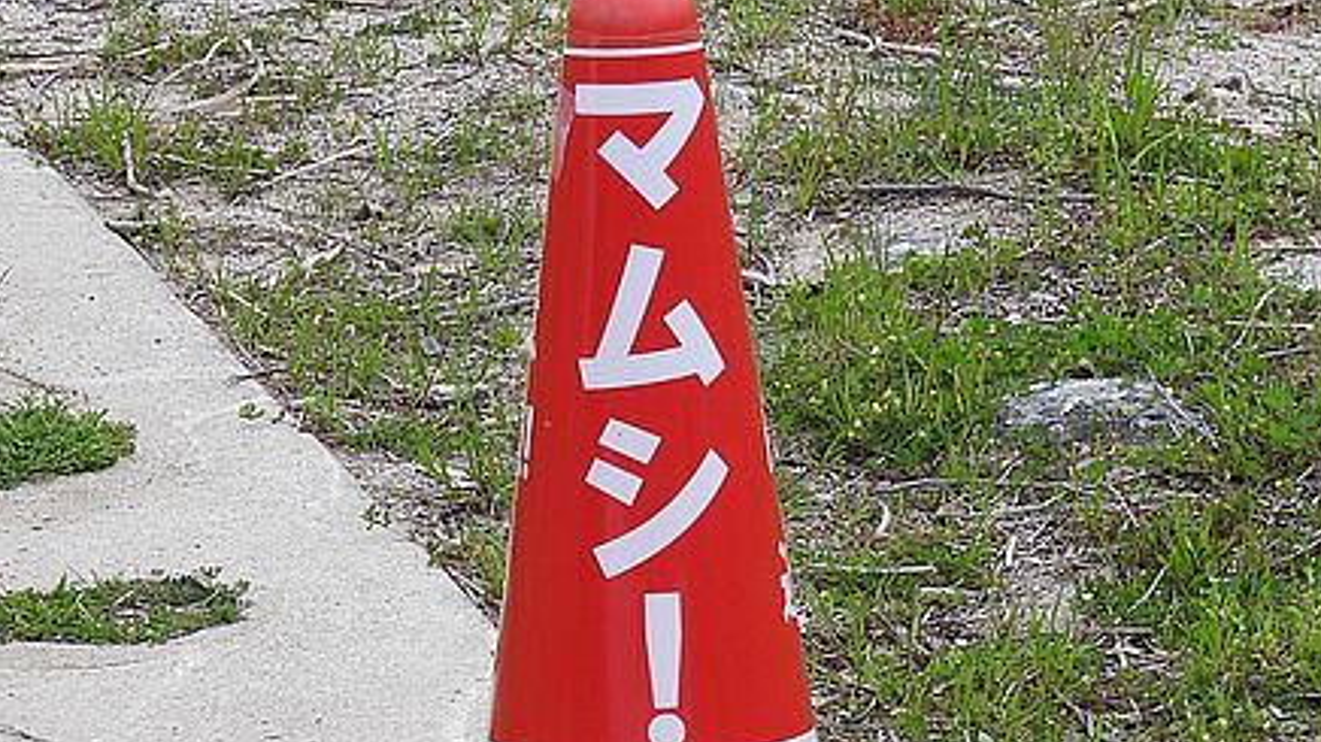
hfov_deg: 11.3
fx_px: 6654
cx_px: 624
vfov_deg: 6.4
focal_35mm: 190
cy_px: 497
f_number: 4
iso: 100
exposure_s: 1/320
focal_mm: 17
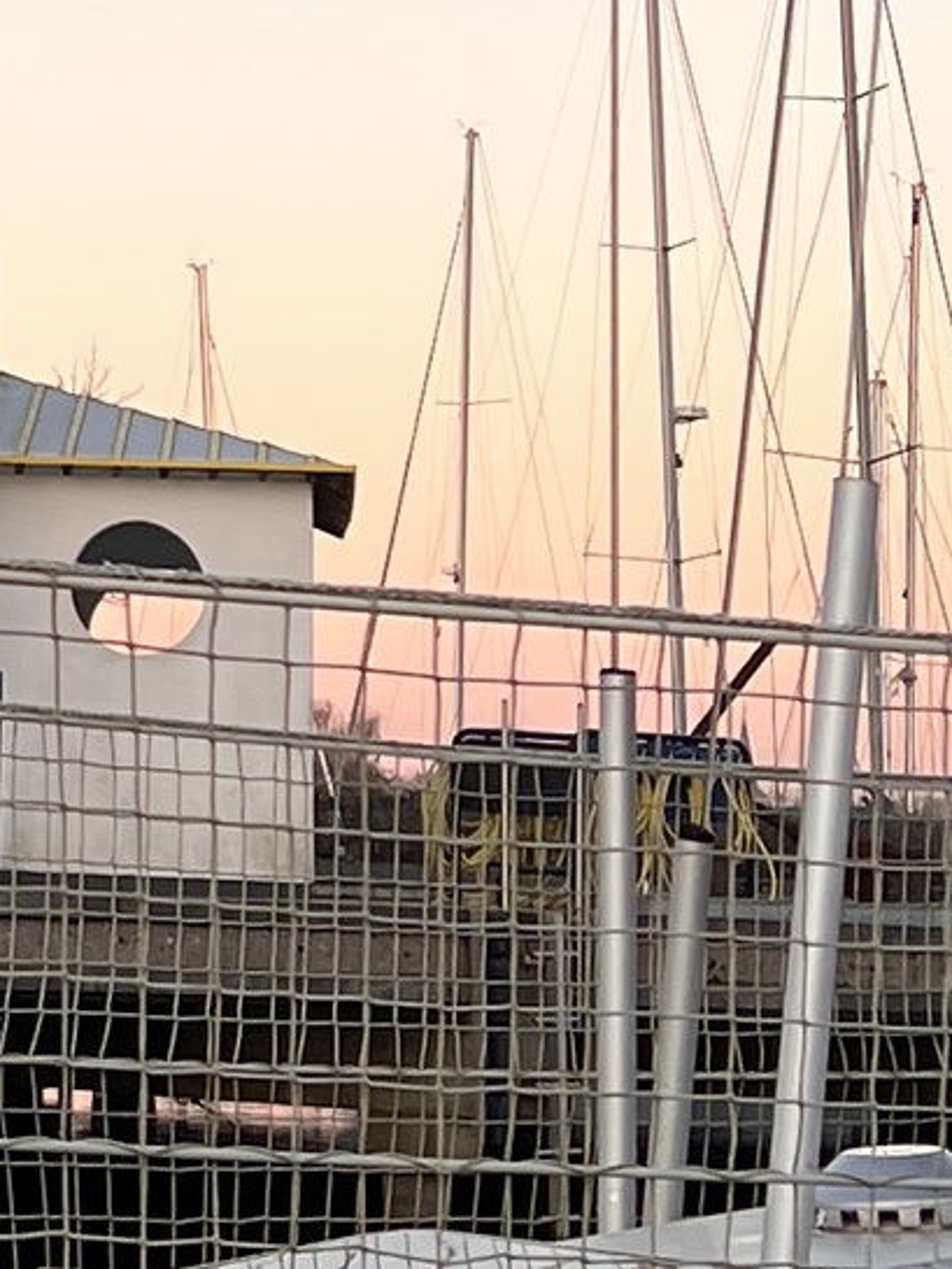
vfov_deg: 12.1
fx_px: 5828
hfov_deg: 9.0
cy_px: -257
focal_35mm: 159
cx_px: -689
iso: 50
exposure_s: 1/443
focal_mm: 5.7
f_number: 1.5
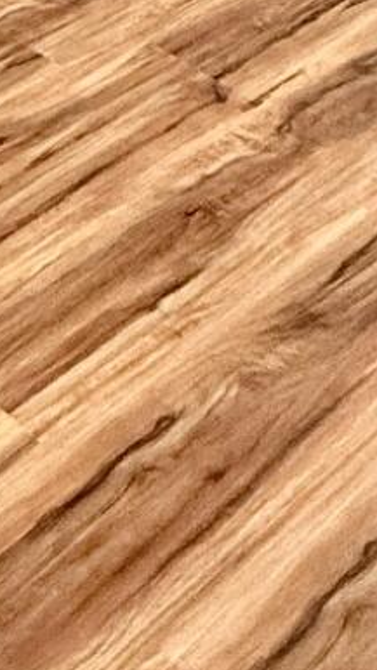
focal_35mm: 79
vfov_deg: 17.6
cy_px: -720
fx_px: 1405
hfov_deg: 11.7
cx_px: -598
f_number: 2.2
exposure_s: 1/60
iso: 400
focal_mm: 2.22
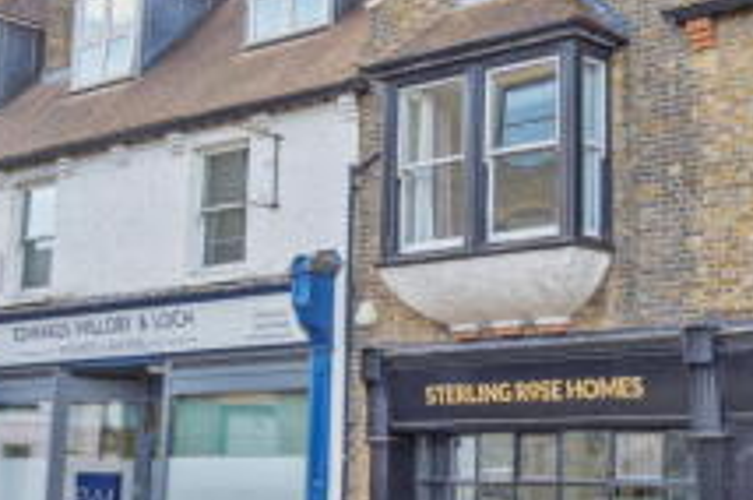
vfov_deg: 19.6
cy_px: 174
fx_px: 1441
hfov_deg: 29.1
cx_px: 503
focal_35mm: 69
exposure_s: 1/250
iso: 320
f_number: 5.6
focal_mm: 31
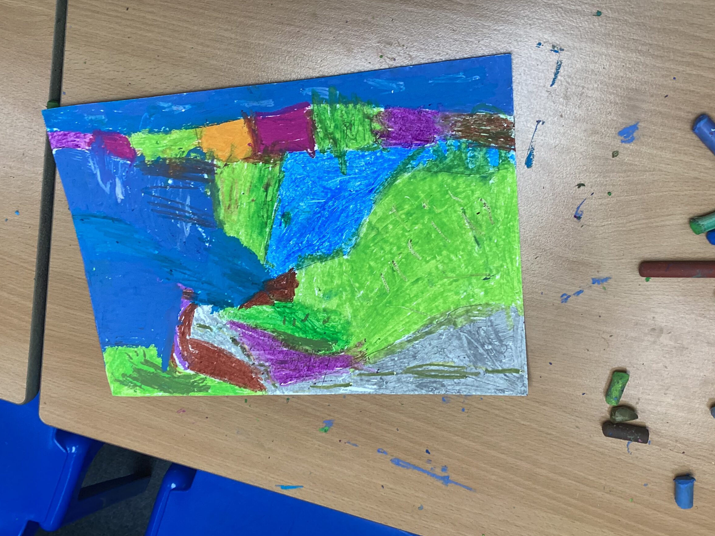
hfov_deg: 53.9
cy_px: 250
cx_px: 337
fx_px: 702
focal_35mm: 34
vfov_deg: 41.8
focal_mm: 3.3
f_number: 2.4
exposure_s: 1/100
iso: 50
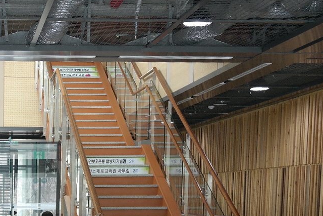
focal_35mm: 81
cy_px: 279
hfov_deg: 23.8
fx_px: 727
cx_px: -10
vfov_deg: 16.0
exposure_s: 1/40
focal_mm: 20
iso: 400
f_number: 3.5
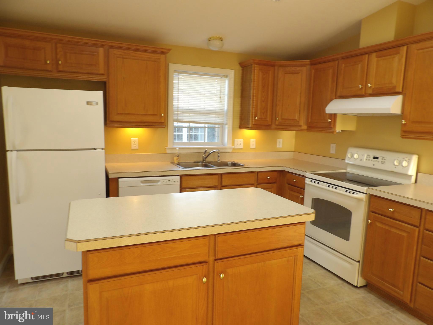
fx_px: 300
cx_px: 216
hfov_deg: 71.6
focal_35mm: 24
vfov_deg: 56.8
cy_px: 162
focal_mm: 4.3
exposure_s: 1/33
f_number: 2.8
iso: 118
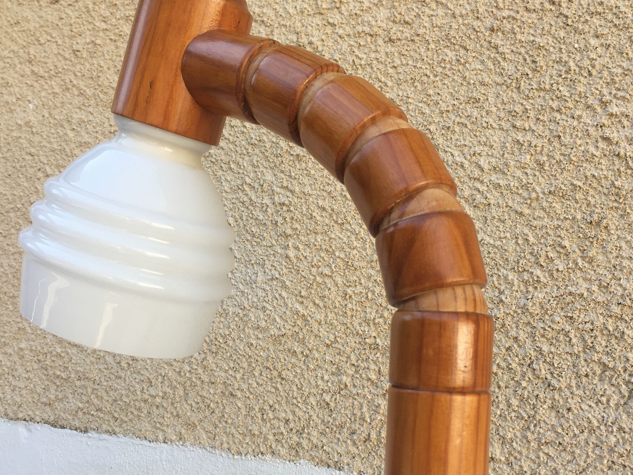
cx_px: 317
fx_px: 713
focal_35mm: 39
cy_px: 309
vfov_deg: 36.5
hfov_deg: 47.9
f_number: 2.2
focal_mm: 4.15
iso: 32
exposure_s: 1/284
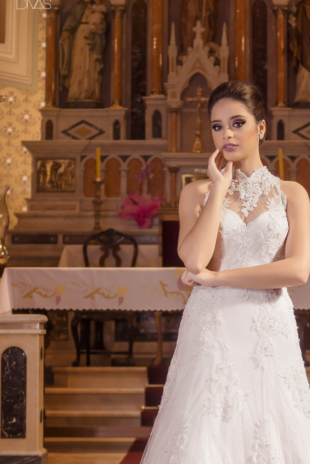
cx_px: 230
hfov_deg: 15.7
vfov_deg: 23.3
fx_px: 1121
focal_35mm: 87
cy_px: 297
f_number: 2.5
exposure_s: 1/80
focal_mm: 35
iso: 100
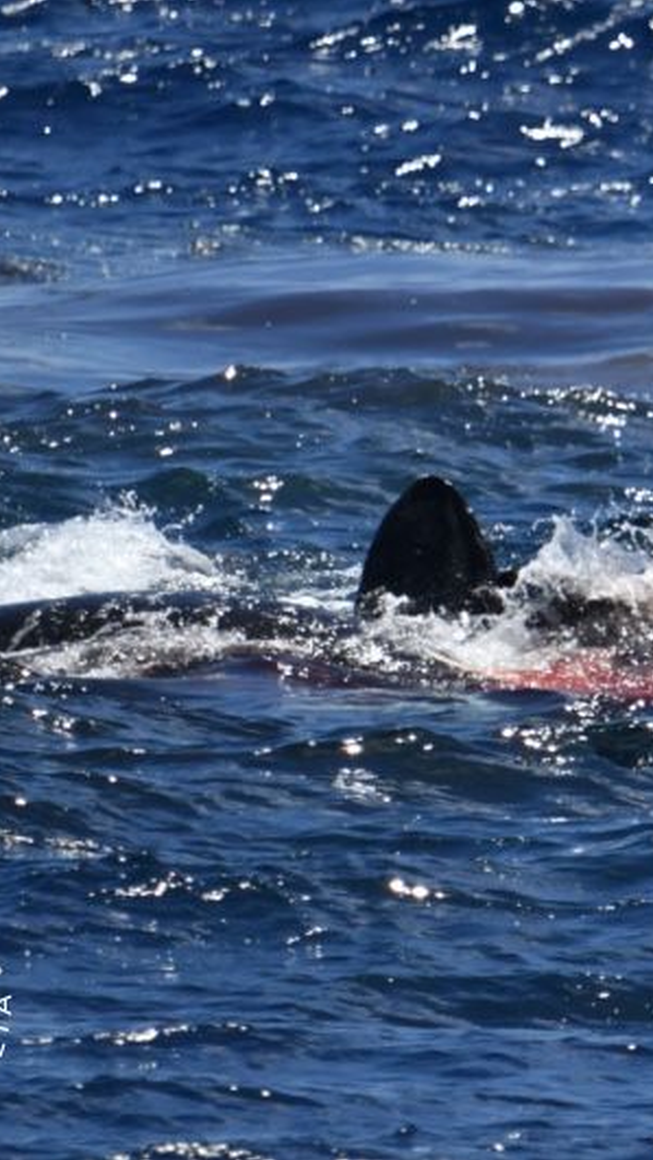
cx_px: 574
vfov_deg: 2.3
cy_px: 580
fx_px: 29128
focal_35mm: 947
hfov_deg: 1.3
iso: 720
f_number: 6.3
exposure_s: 1/8000
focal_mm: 600
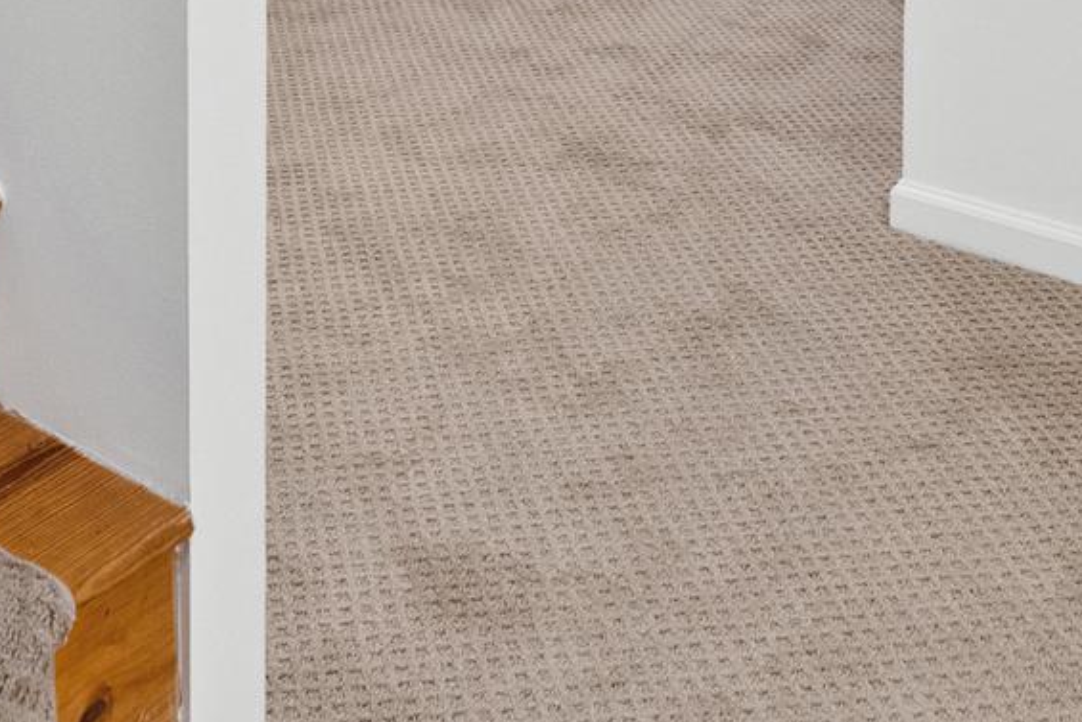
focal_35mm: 58
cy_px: -574
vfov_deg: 18.4
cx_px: 377
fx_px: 1744
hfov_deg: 34.2
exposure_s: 1/25
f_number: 4
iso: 1250
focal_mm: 16
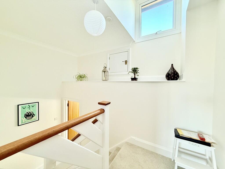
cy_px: 84
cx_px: 112
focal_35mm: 14
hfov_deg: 102.1
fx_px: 91
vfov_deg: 85.7
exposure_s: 1/100
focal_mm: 2.22
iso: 250
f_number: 2.2
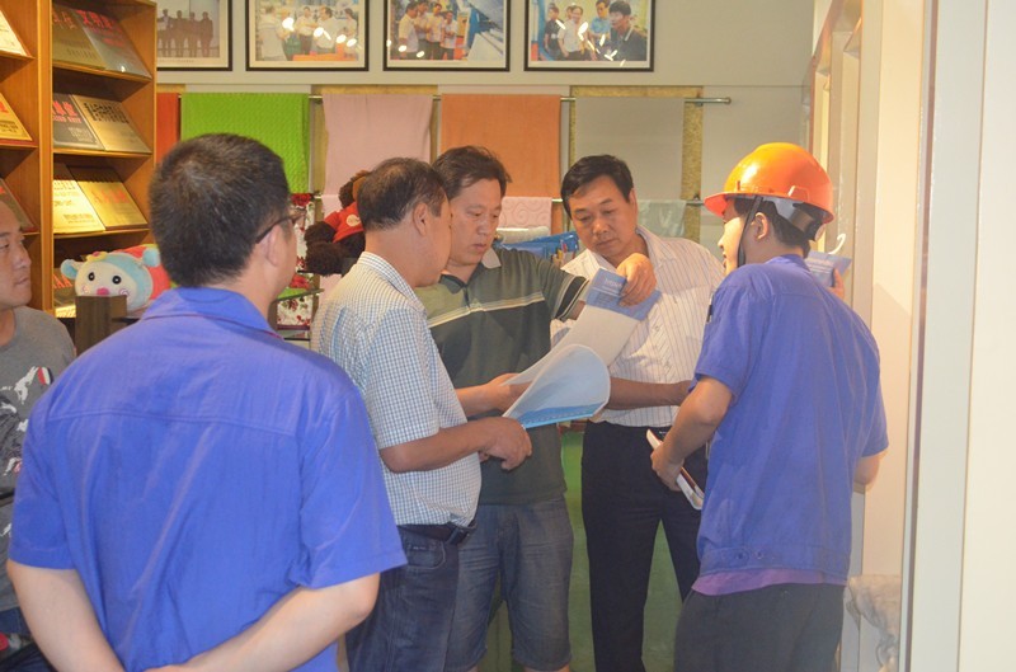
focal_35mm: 54
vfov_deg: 24.9
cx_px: 508
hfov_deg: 37.0
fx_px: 1520
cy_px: 336
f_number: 5
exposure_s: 1/60
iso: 3200
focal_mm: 36
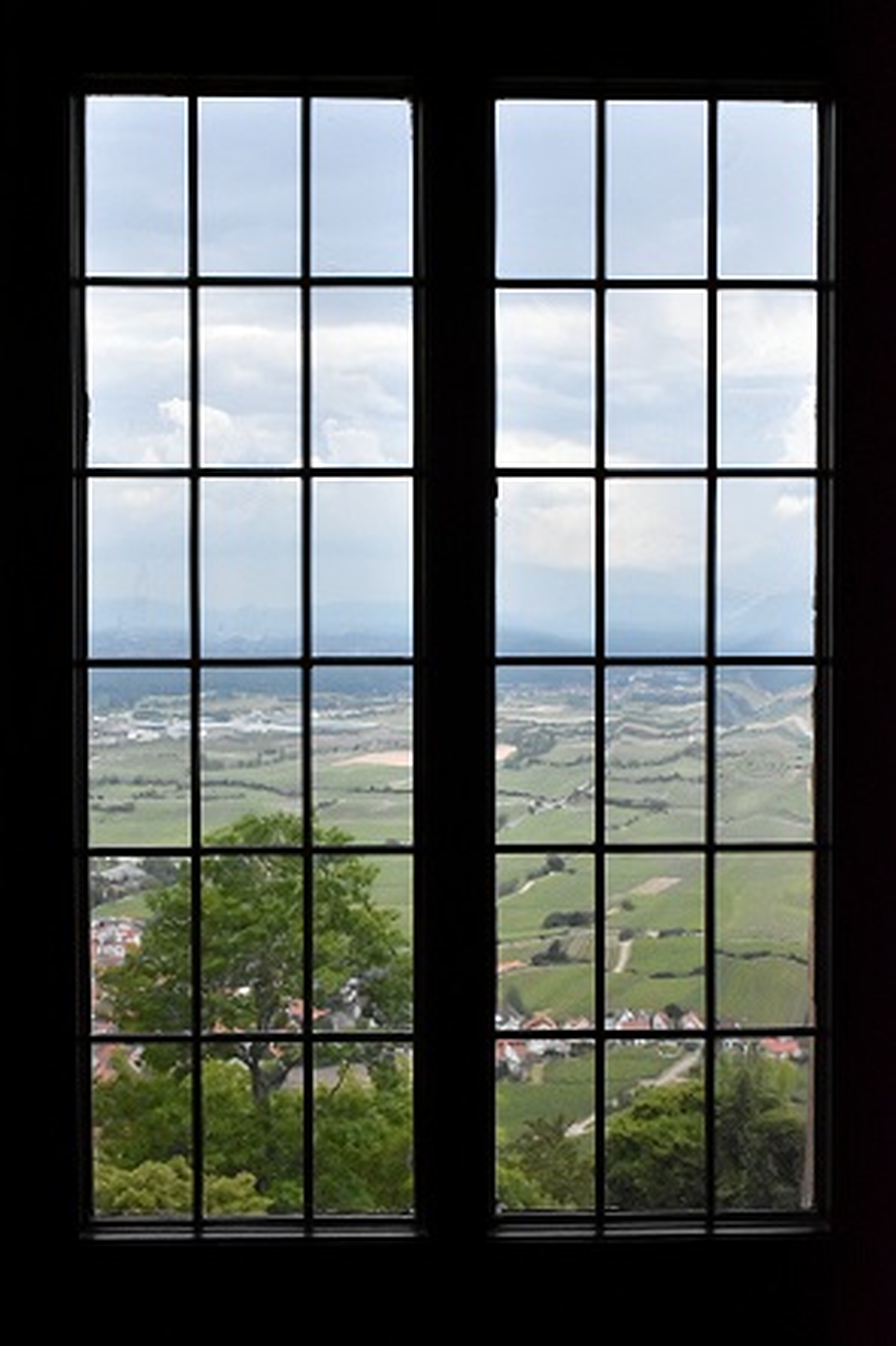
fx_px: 2129
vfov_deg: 35.1
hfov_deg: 23.8
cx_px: 448
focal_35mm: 57
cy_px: 673
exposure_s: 1/8000
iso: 2800
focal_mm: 38
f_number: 10
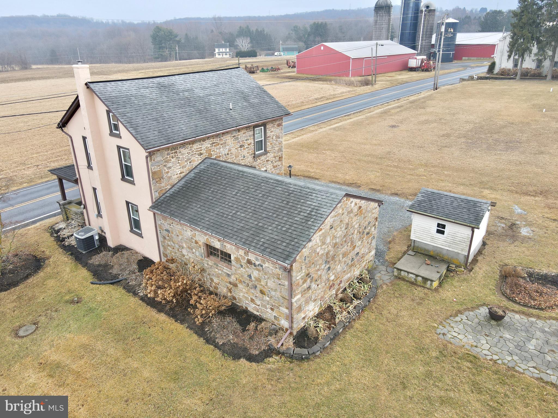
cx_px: 279
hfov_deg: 71.6
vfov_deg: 56.8
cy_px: 209
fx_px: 387
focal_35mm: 24
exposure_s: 1/125
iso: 100
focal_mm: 4.5
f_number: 2.8
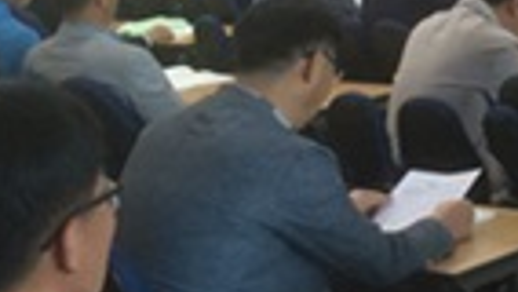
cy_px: -71
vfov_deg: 9.8
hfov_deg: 15.4
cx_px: 894
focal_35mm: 122
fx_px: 1676
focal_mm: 4.15
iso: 64
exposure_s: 1/30
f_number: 2.2
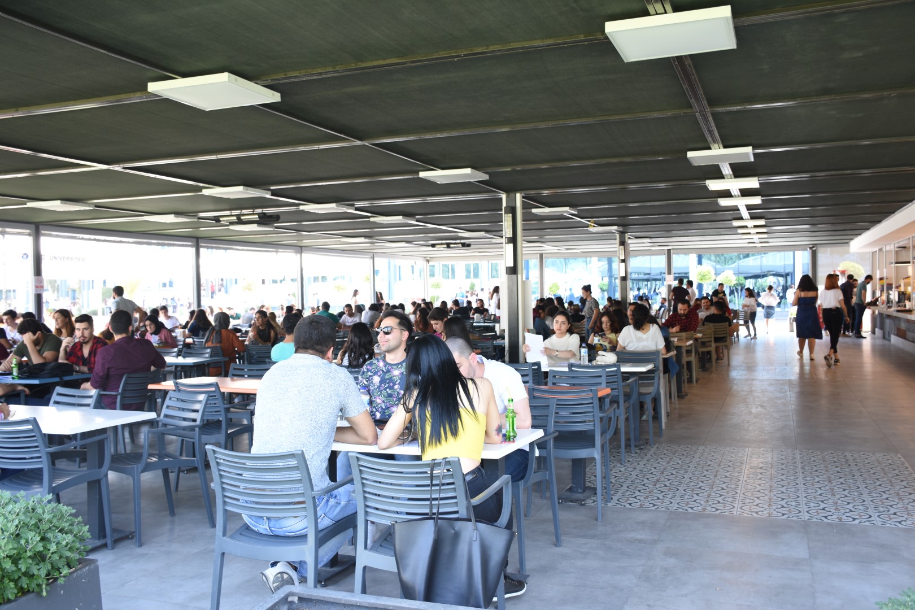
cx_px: 458
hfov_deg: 57.2
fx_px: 839
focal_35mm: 33
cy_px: 305
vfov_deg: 40.0
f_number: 3.5
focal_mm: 22
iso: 250
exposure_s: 1/80
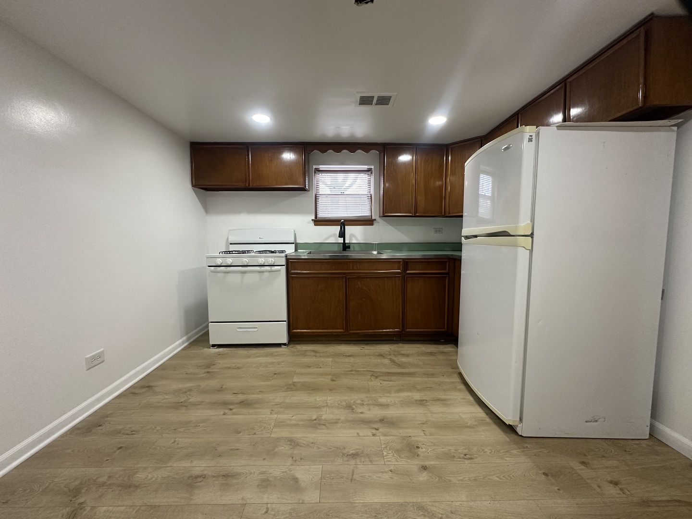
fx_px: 280
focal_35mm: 14
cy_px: 260
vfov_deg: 85.7
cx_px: 346
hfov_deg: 102.1
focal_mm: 2.22
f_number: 2.2
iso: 250
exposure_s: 1/120
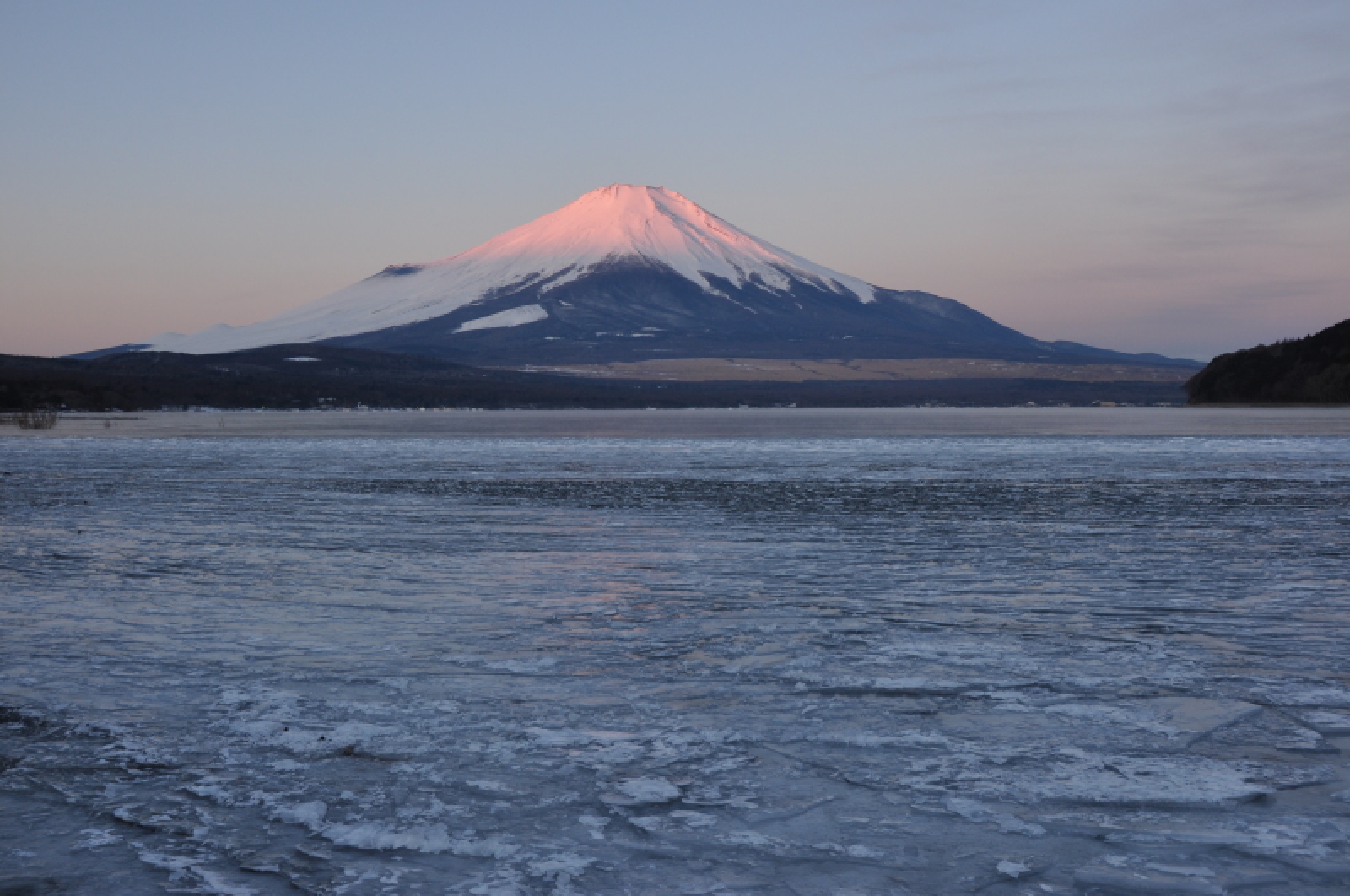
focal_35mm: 36
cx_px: 675
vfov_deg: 36.8
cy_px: 448
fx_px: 1348
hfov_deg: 53.2
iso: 200
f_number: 11
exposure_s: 1/15
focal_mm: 24
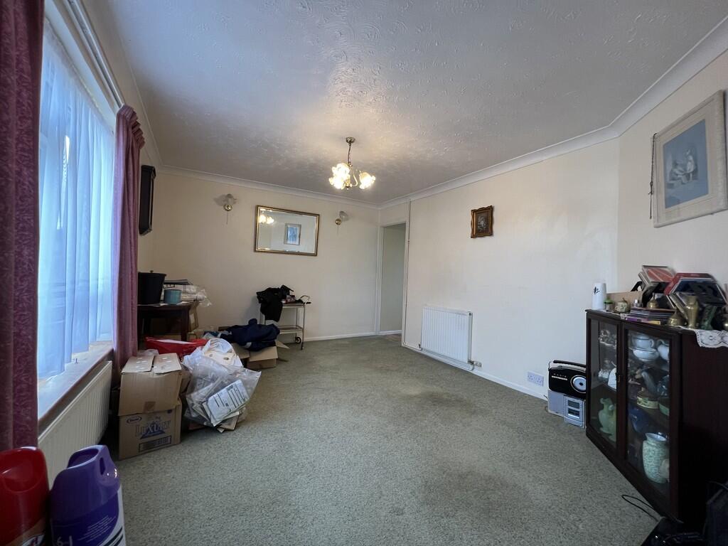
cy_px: 273
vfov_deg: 89.9
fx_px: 273
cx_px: 364
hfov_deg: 106.2
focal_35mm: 13
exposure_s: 1/100
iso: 200
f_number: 1.8
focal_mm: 1.57
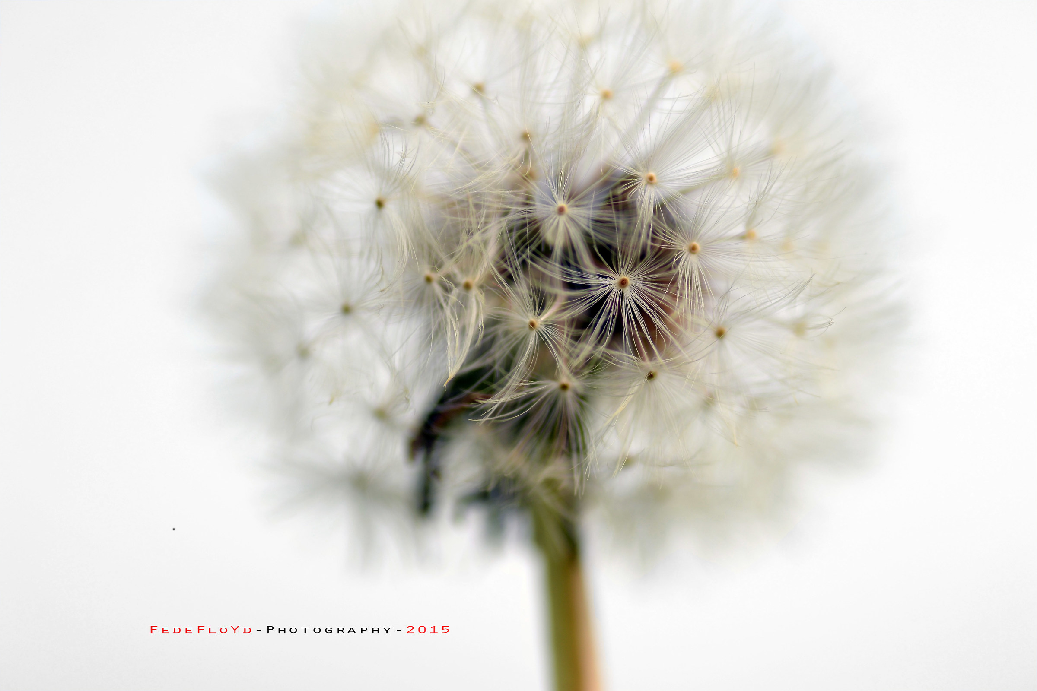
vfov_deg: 10.2
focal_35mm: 135
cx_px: 518
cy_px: 346
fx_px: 3888
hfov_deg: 15.2
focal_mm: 90
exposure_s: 1/500
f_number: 5.6
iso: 125
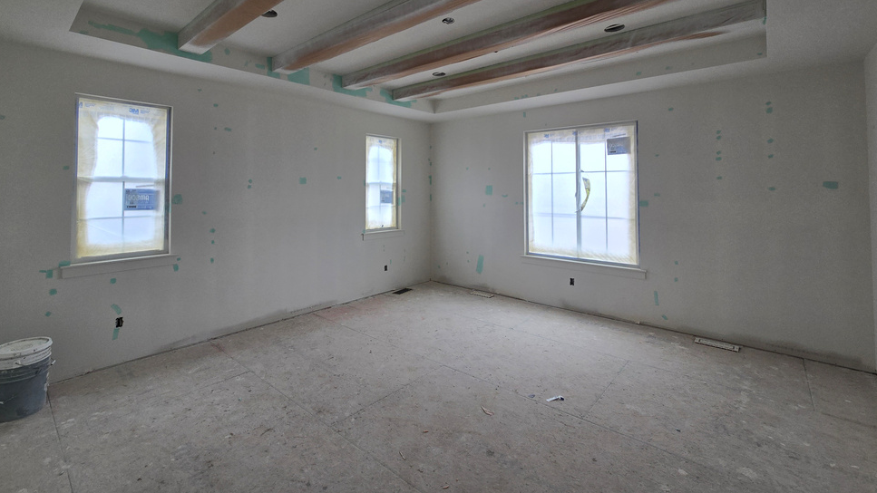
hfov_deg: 102.9
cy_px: 180
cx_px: 422
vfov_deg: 69.2
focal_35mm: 15
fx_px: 349
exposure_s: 1/176
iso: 50
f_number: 2.2
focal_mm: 2.2
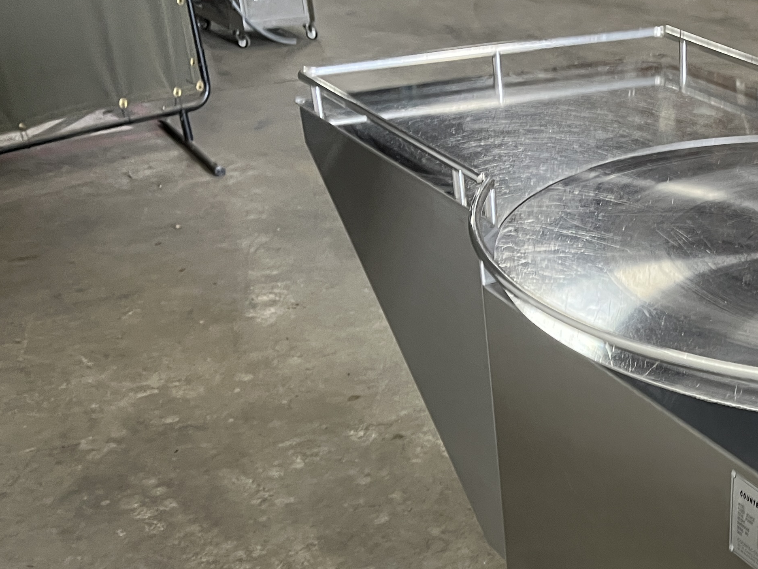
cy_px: 497
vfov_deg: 25.4
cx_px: 789
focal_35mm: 56
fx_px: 1226
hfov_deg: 31.3
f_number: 1.6
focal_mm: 5.1
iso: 125
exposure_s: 1/60
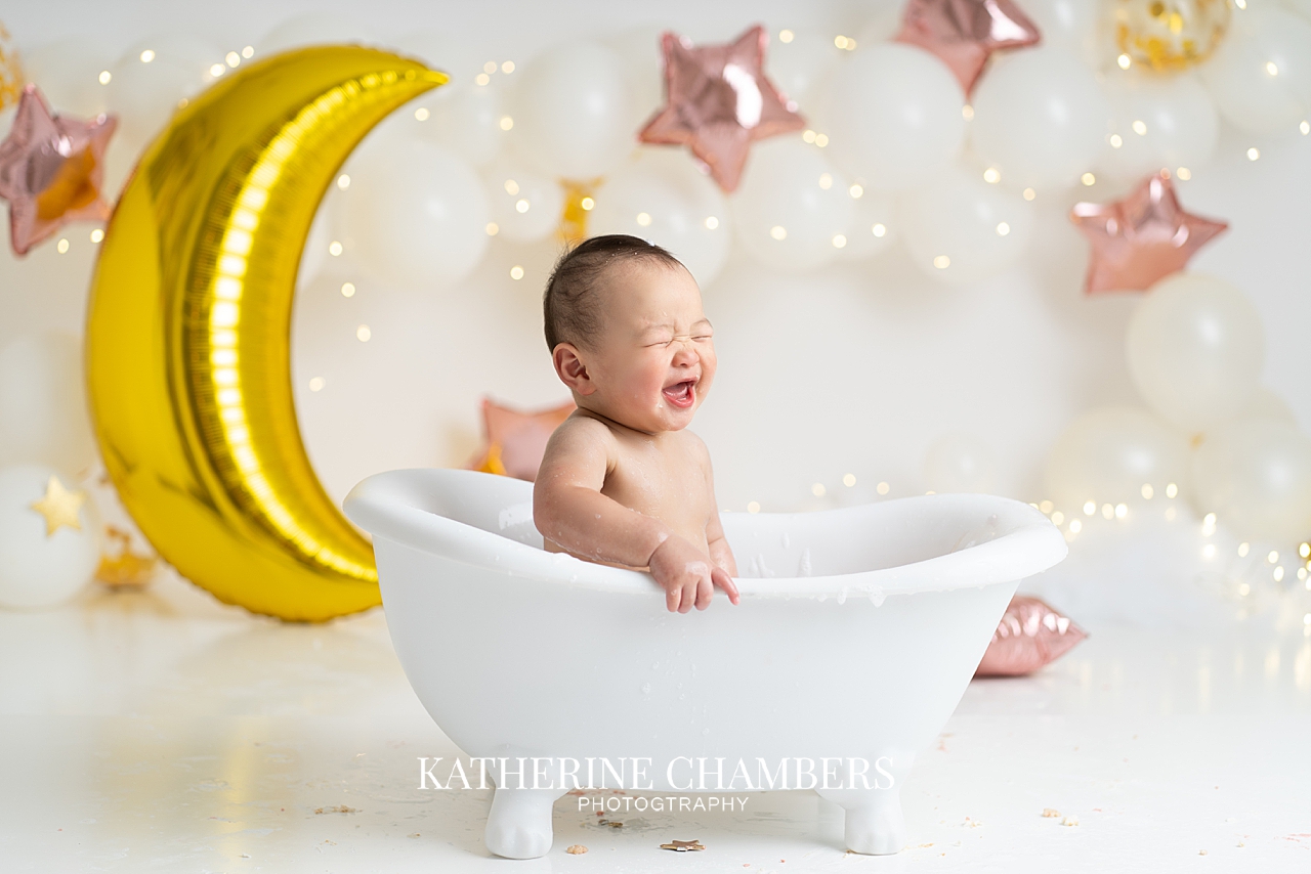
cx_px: 656
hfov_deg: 23.9
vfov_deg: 16.1
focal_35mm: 85
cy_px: 437
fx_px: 3096
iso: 160
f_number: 2.5
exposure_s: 1/160
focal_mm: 85
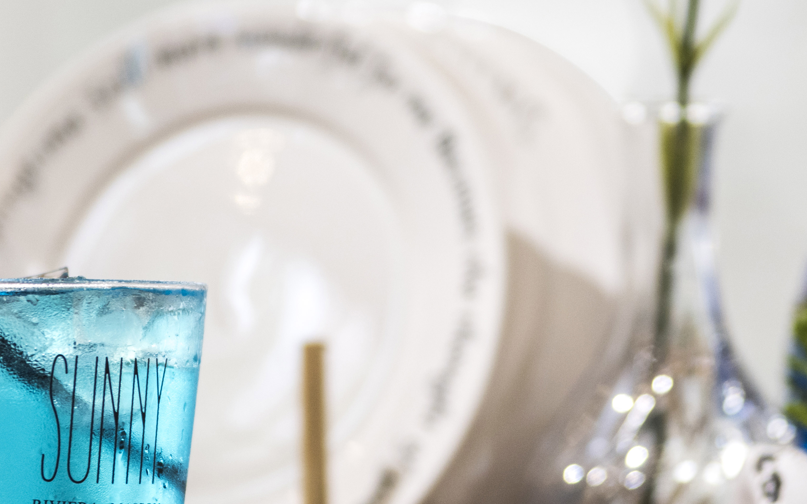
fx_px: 8291
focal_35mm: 377
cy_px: 59
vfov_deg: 3.5
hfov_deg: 5.6
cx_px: 359
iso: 400
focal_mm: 155
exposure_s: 1/80
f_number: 2.8
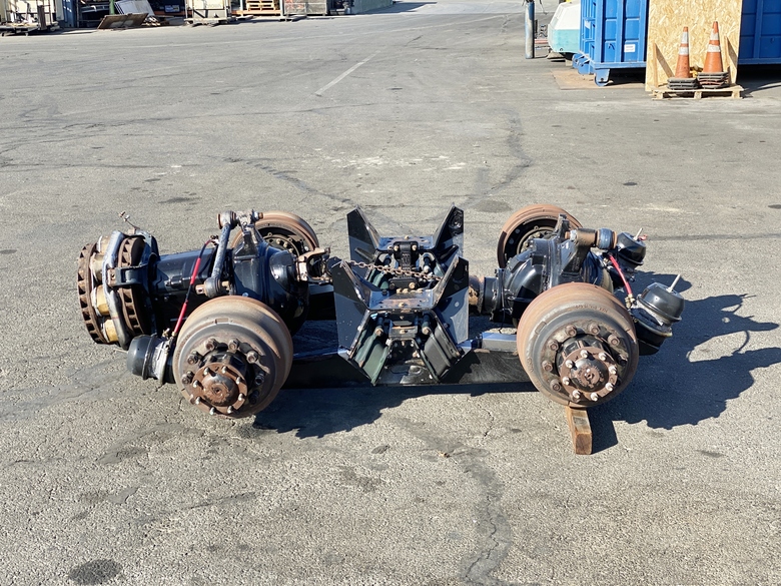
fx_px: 1173
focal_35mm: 52
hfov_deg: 36.8
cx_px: 390
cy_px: 293
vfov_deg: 28.0
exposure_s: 1/489
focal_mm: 6
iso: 20
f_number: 2
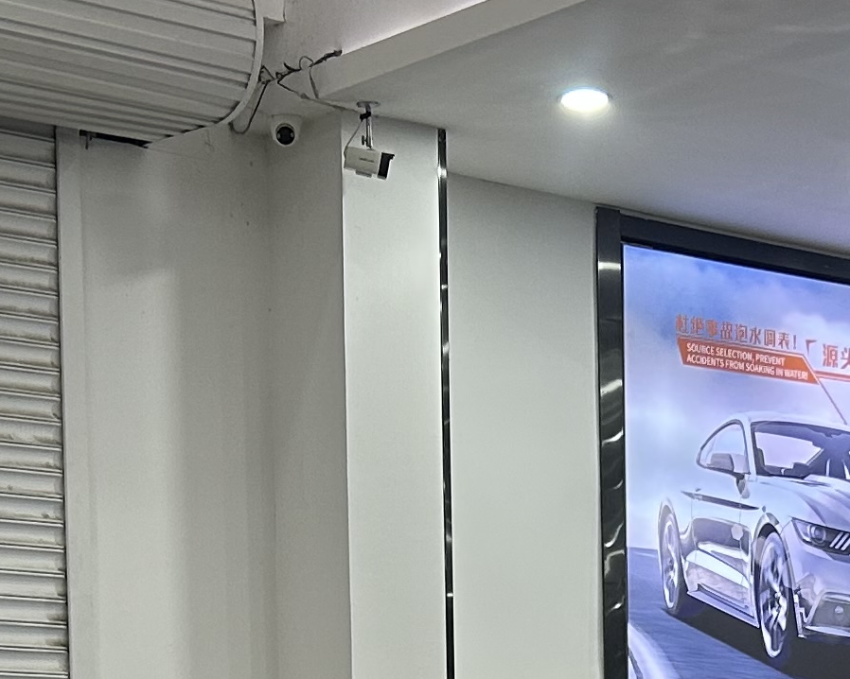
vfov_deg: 12.9
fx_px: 2867
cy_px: 984
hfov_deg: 16.8
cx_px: 623
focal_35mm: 114
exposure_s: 1/100
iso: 100
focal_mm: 5.7
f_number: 1.5
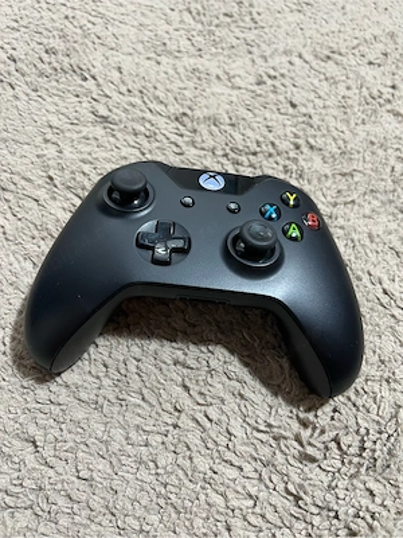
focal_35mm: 26
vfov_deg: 67.3
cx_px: 202
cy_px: 269
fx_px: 404
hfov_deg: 53.1
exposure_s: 1/50
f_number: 1.5
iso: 160
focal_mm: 5.7
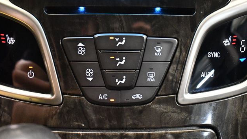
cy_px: 65
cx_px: 124
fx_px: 308
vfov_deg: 25.4
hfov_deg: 43.7
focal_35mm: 47
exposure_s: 1/60
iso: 7200
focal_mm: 22
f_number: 3.8
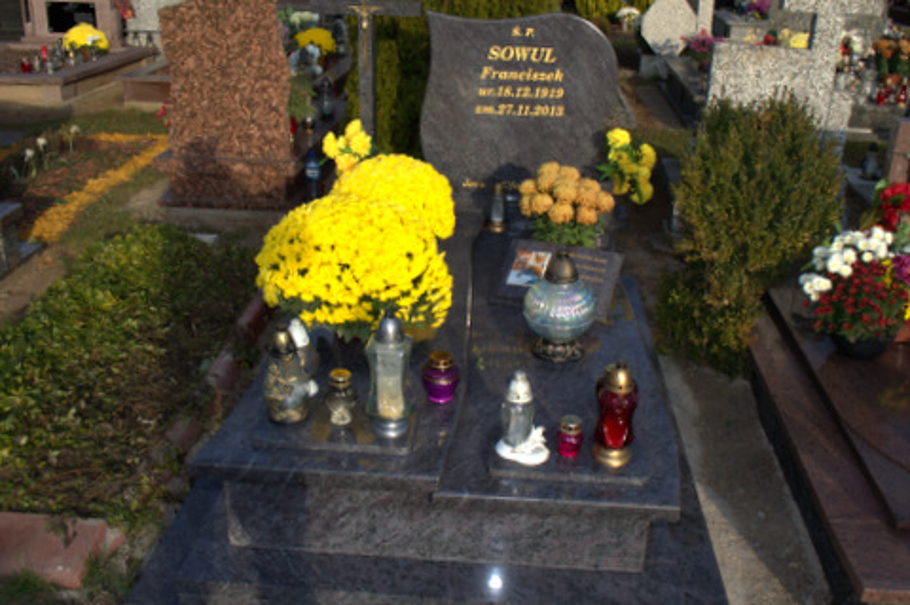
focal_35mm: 33
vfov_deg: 39.9
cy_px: 302
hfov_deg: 57.3
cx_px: 455
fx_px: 833
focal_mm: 22
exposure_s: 1/160
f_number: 6.3
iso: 100
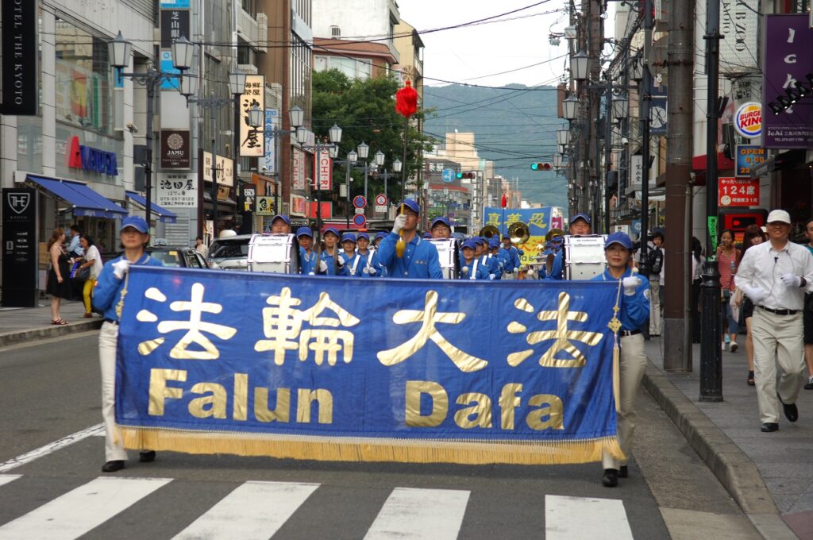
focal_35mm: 82
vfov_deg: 16.5
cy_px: 270
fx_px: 1861
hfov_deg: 24.6
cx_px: 406
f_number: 4
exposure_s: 1/80
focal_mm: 55
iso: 200
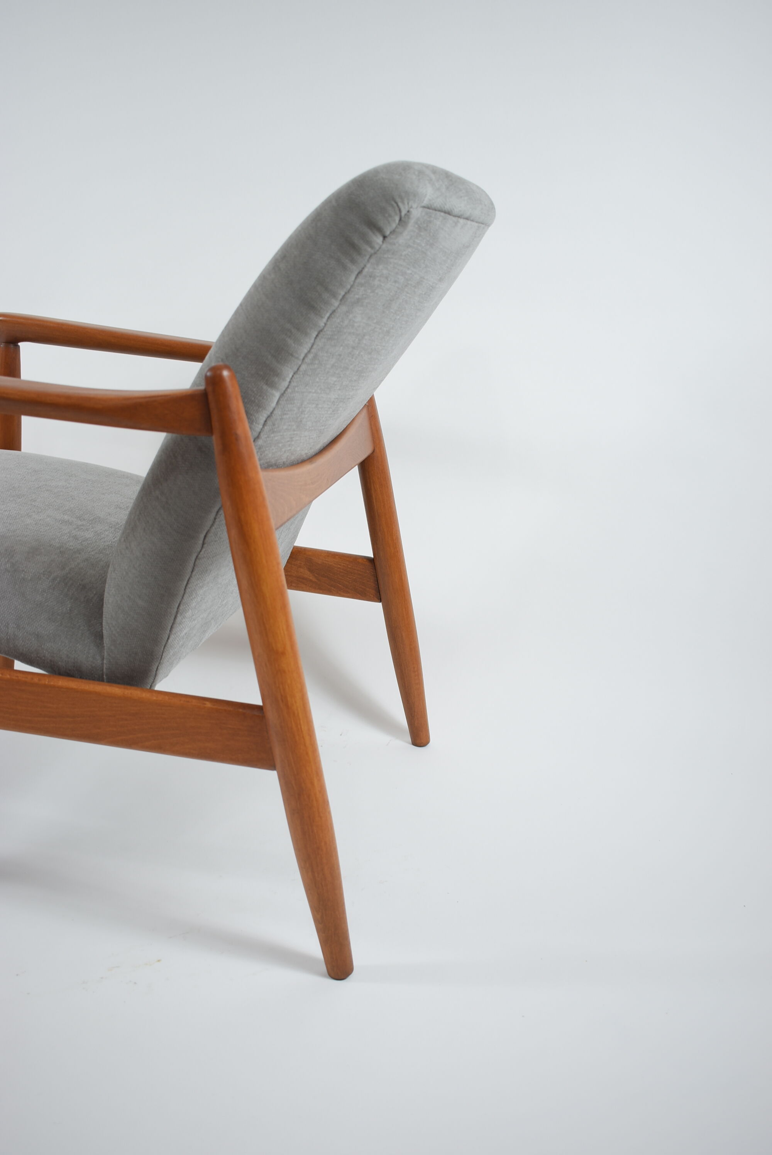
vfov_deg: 55.1
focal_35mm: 34
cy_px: 578
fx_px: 1108
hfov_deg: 38.4
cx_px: 386
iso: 100
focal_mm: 23
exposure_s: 1/20
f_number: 3.8
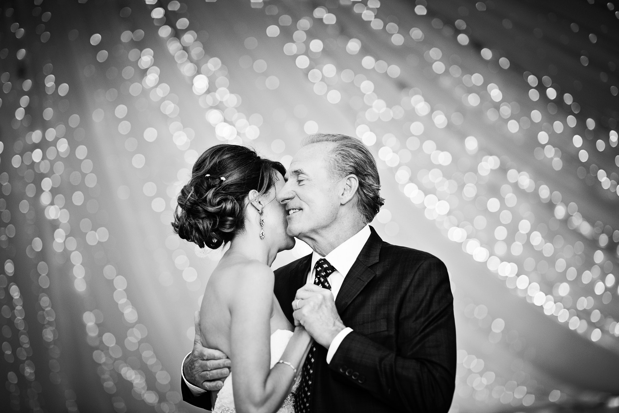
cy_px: 206
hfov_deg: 23.9
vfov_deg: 16.1
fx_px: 1462
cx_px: 310
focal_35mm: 85
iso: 800
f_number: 1.8
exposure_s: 1/200
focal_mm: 85
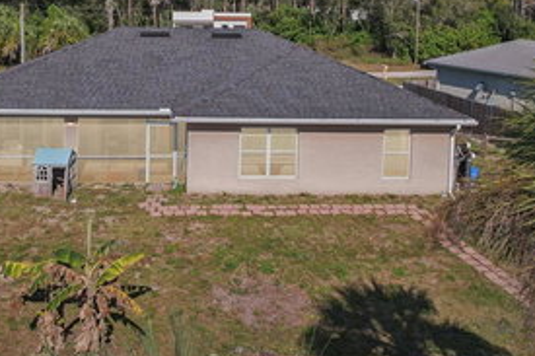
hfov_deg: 46.9
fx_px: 609
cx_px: 191
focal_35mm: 41
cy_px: 102
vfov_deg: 32.2
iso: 120
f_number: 2.8
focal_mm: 8.4
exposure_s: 1/160
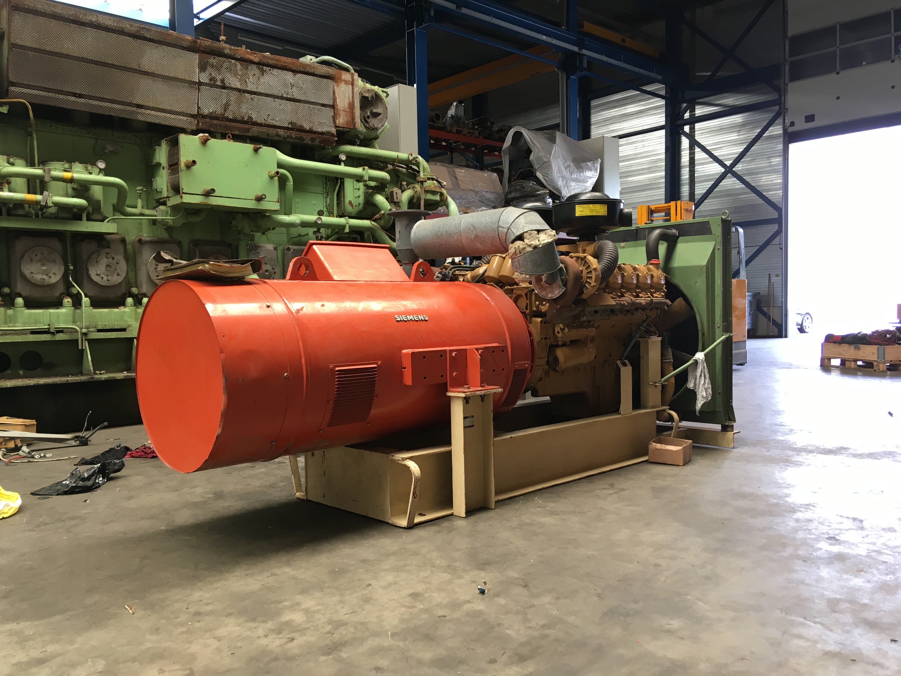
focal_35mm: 29
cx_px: 450
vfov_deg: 48.2
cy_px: 338
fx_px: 755
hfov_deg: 61.7
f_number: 2.2
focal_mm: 4.15
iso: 32
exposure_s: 1/33
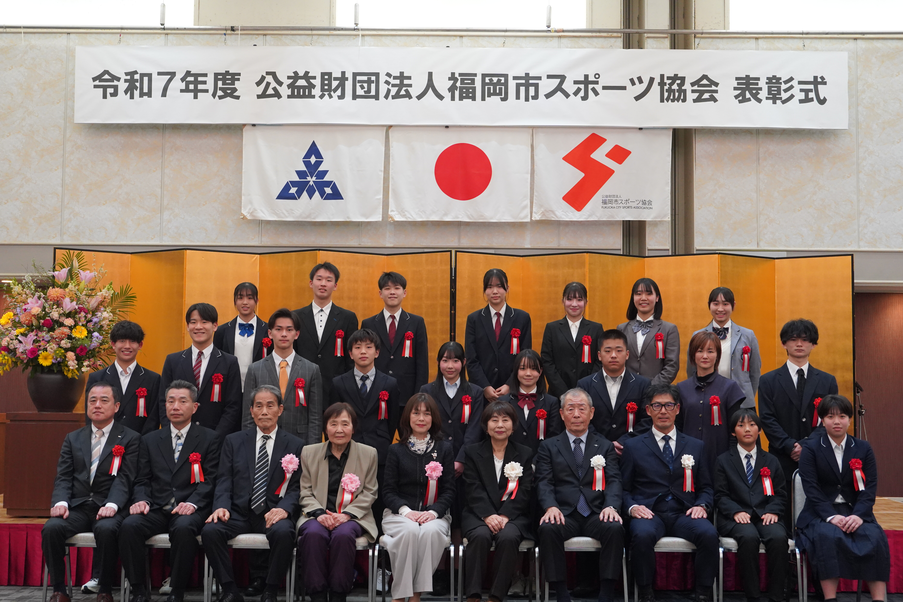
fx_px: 1229
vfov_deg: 27.5
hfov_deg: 40.3
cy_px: 301
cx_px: 452
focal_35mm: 49
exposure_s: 1/160
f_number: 5.6
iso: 4000
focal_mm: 49
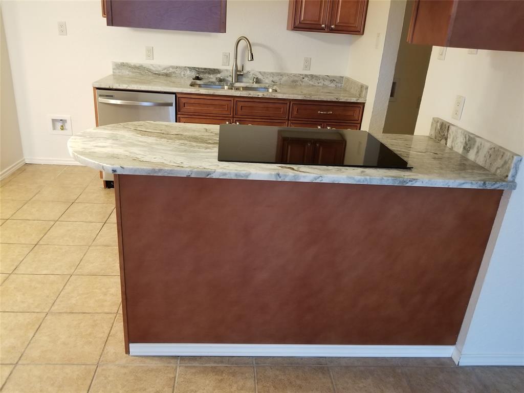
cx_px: 262
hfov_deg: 67.3
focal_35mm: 26
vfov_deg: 53.1
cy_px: 196
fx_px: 394
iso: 250
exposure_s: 1/24
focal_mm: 4.25
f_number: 1.7
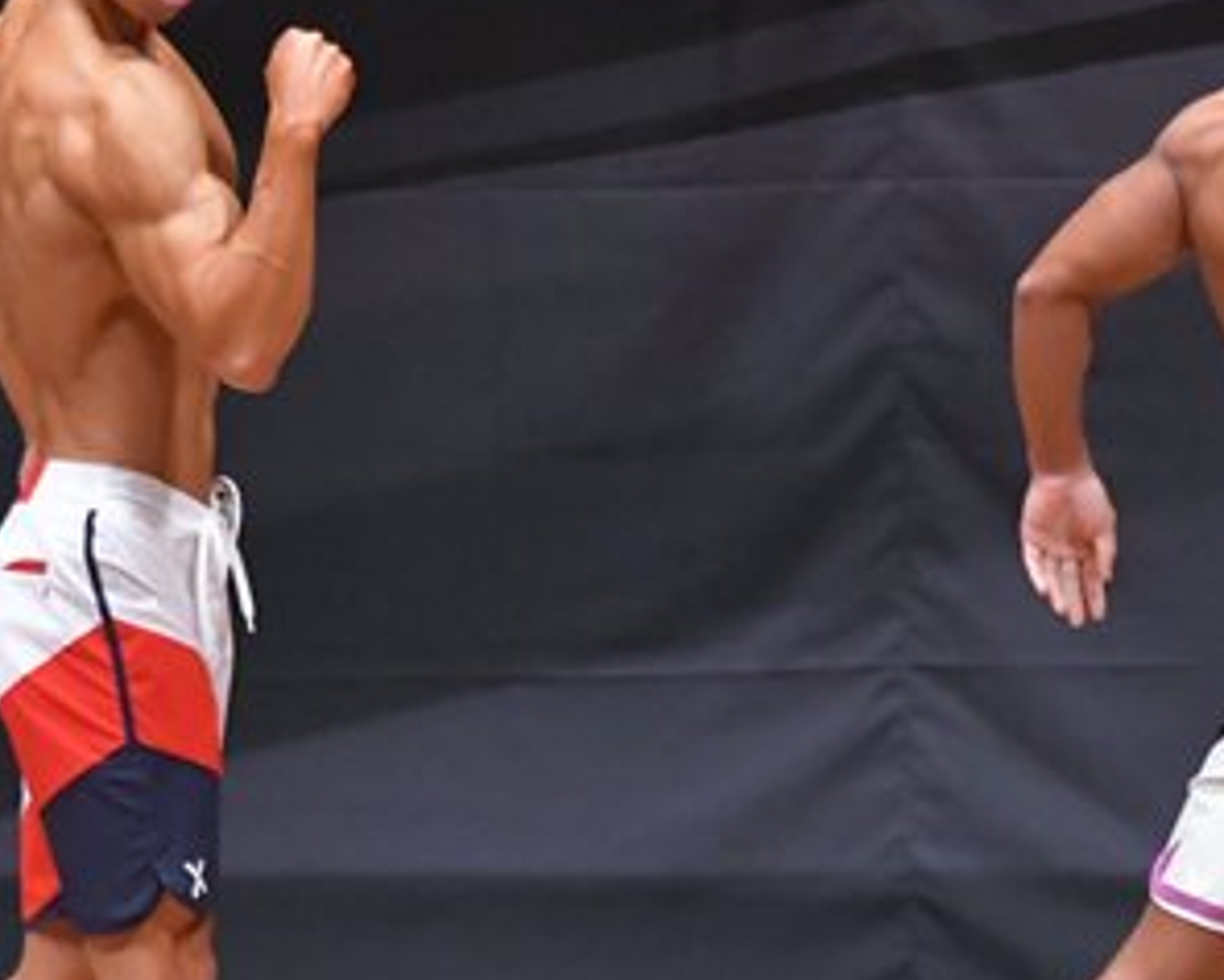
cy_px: 546
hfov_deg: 2.9
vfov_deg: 2.3
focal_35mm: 664
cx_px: 866
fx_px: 24062
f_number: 5.6
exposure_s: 1/400
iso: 6400
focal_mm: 180
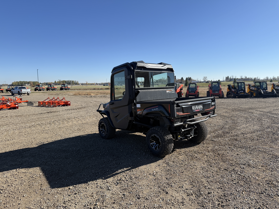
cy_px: 104
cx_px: 140
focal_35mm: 24
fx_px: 193
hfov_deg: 71.6
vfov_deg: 56.8
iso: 100
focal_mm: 6.76
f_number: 1.78
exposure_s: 1/3021
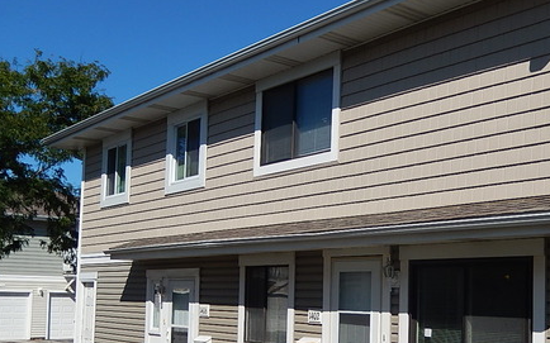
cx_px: 371
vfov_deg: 25.6
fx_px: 749
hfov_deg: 39.8
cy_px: 248
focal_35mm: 50
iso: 125
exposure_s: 1/500
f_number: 7.6
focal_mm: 5.7
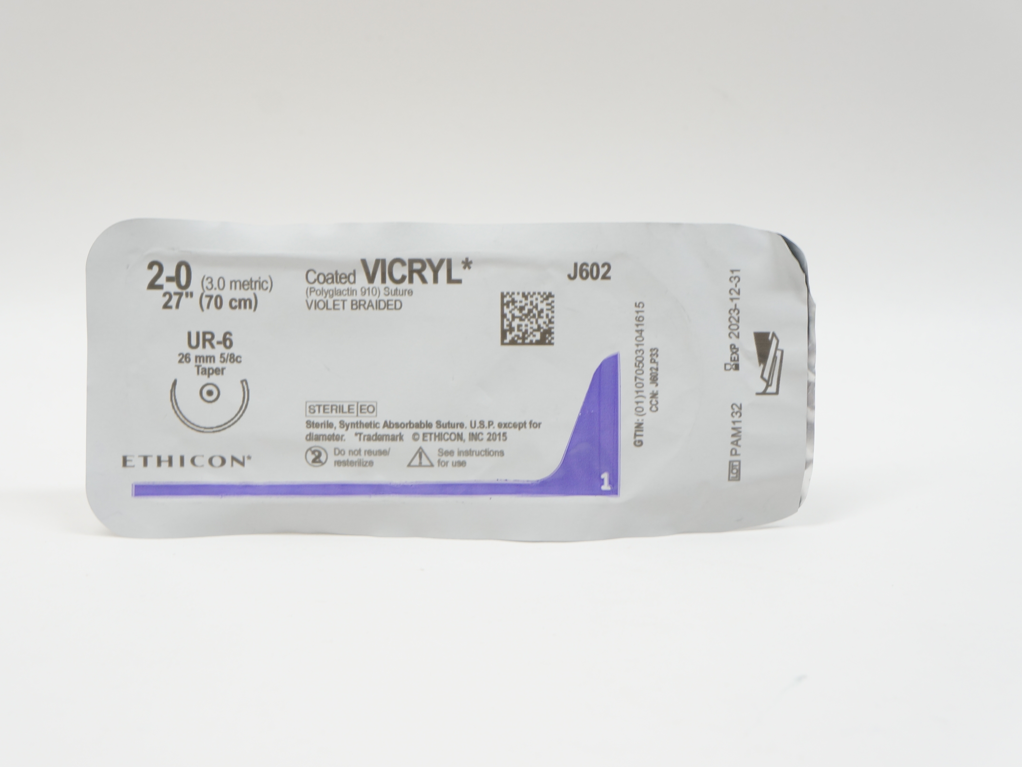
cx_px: 475
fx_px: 1742
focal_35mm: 59
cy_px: 386
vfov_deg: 24.8
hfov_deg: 32.7
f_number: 7.1
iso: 400
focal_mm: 36
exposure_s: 1/40
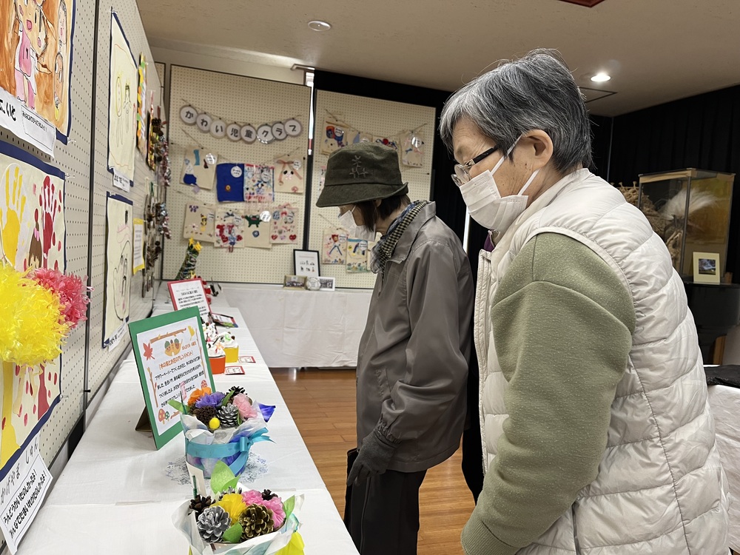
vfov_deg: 53.1
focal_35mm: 26
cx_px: 370
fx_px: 556
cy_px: 278
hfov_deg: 67.3
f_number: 1.6
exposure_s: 1/60
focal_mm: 5.1
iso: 100
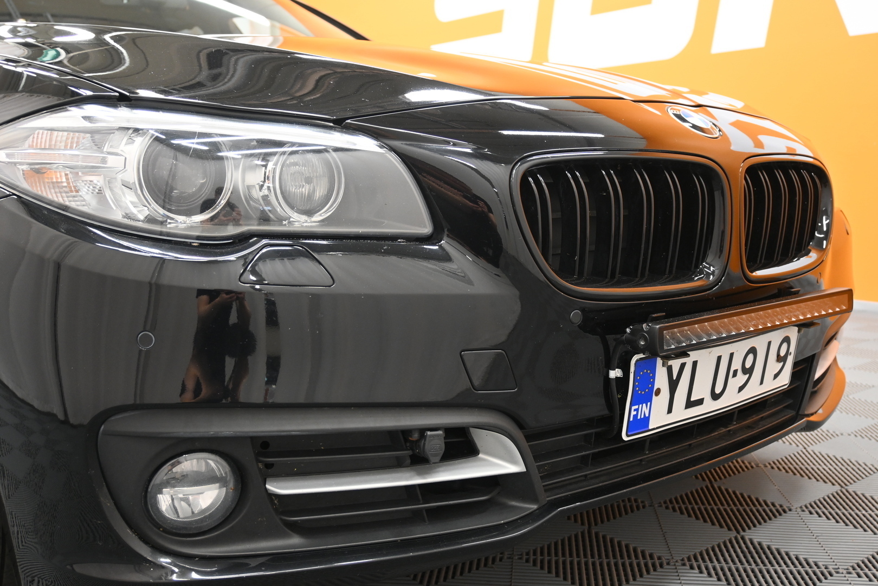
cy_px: 293
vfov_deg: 38.4
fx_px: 841
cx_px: 439
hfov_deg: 55.1
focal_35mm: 34
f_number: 4.2
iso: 800
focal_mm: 23
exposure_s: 1/40
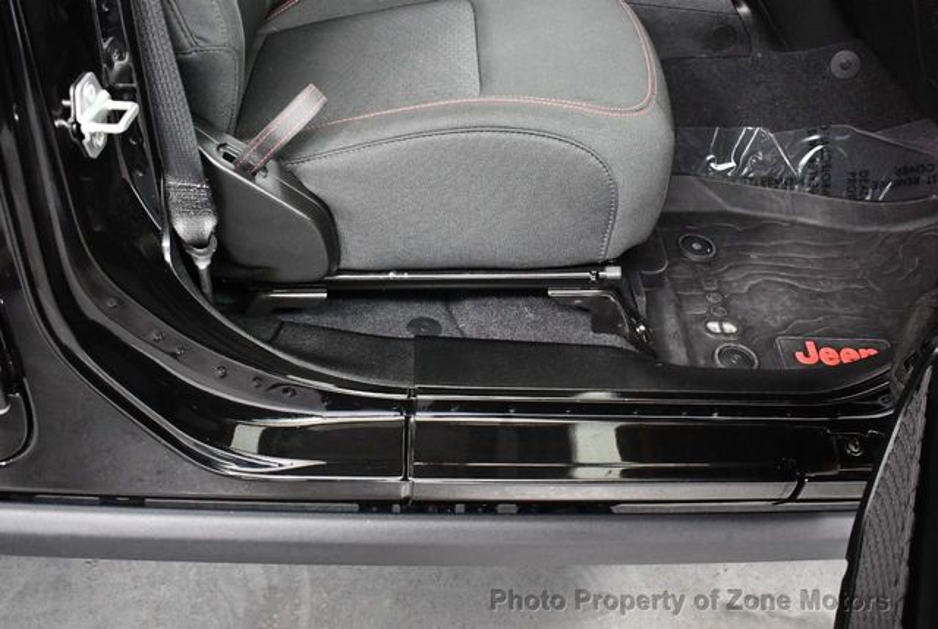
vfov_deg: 37.0
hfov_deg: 53.1
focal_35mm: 36
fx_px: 940
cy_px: 314
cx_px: 469
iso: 4500
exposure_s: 1/60
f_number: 3.5
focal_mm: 18
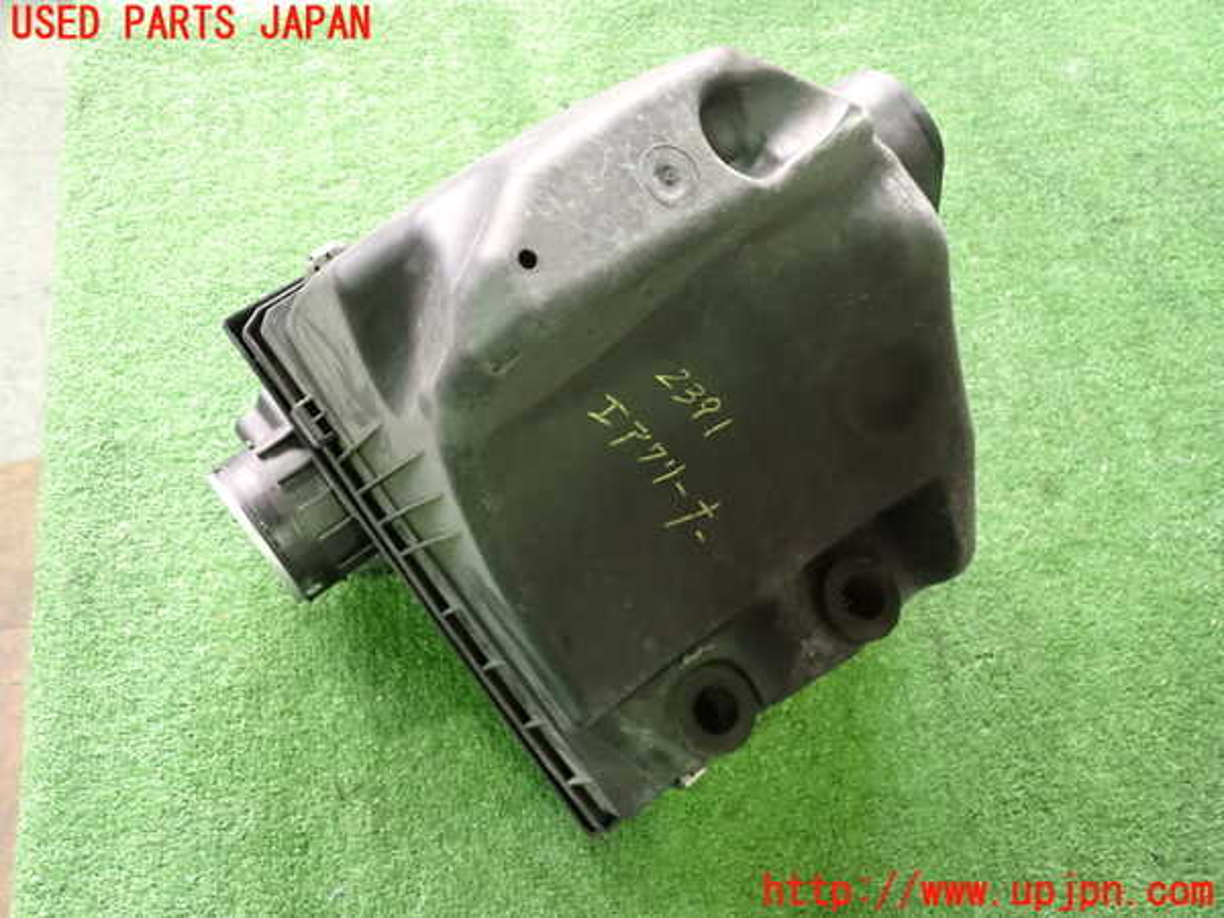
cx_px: 612
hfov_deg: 60.0
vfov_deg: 46.8
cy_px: 459
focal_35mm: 30
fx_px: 1061
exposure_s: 1/60
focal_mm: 5.4
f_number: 2.3
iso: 1600
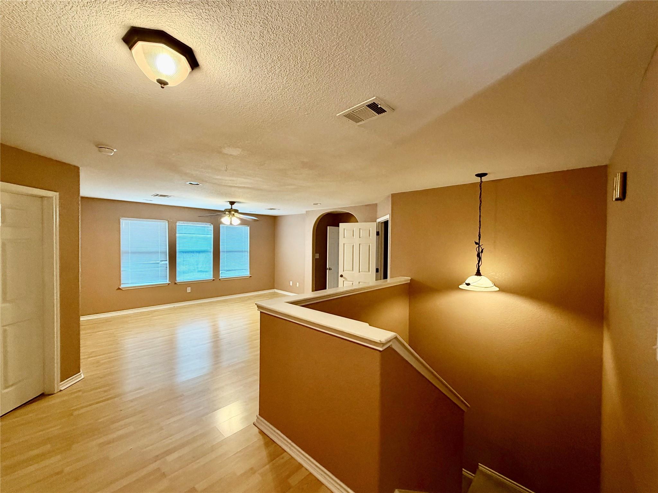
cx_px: 329
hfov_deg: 102.1
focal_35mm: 14
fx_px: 266
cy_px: 246
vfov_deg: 85.7
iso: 320
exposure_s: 1/60
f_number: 2.2
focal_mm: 2.22
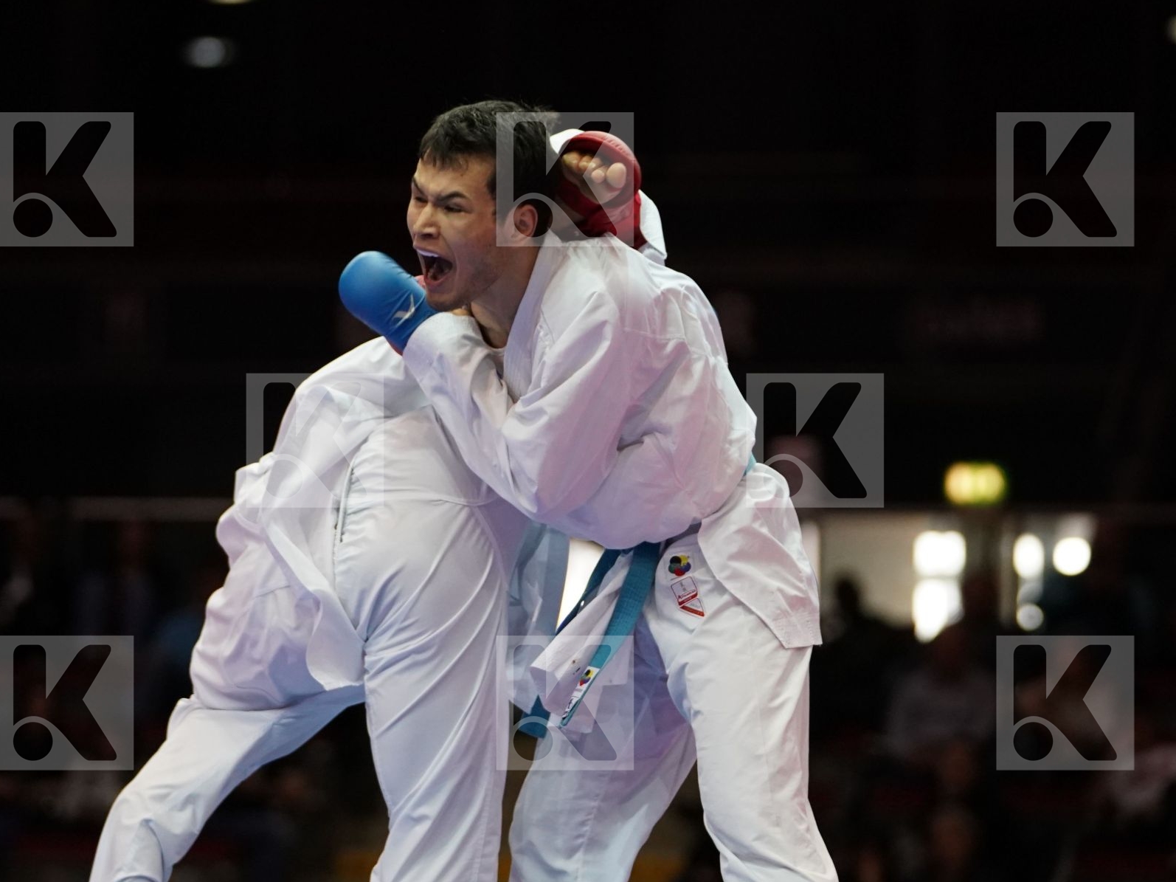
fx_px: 7303
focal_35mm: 215
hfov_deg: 9.2
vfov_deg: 6.9
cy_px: 441
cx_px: 565
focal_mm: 132
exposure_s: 1/1000
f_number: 2.8
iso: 3200
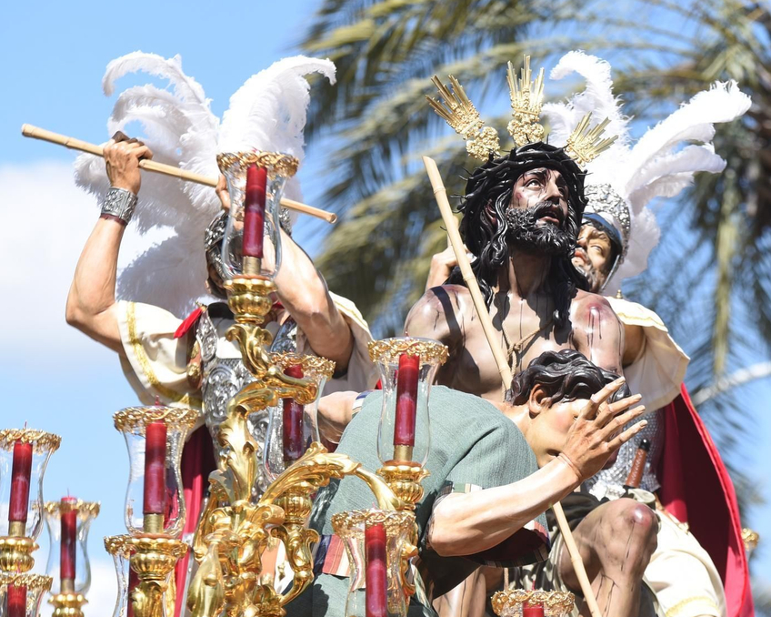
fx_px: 7072
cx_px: 574
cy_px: 359
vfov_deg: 5.0
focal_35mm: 310
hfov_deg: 6.2
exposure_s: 1/400
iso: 100
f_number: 4.5
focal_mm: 175
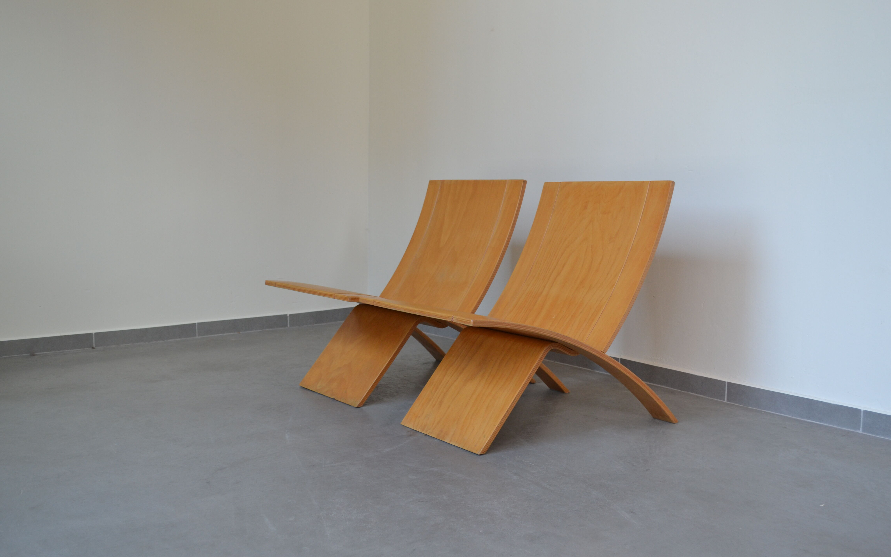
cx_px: 448
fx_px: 898
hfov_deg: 52.7
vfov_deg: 34.4
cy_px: 269
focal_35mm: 37
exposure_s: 1/100
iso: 400
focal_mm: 24
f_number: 5
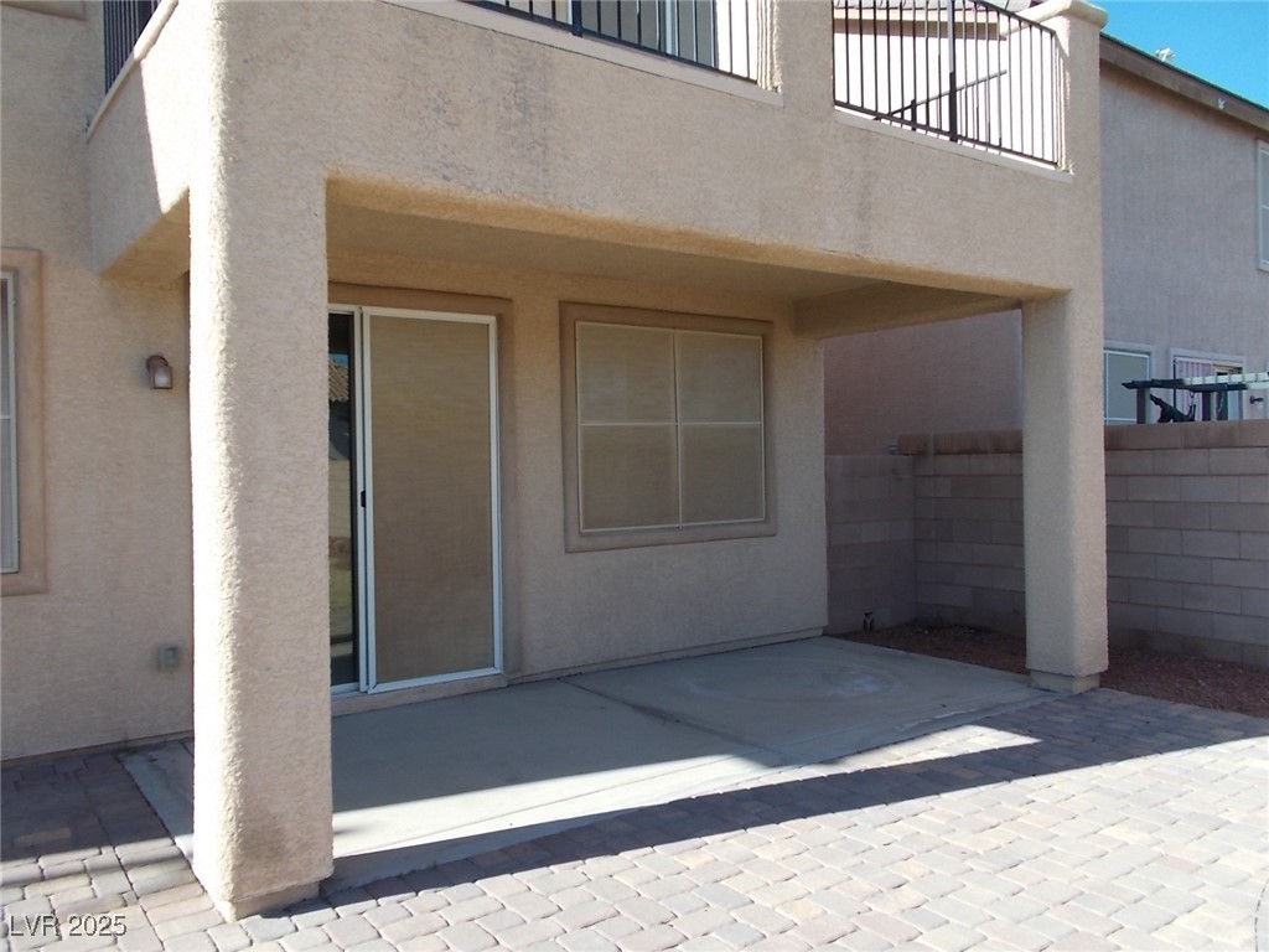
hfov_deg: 67.3
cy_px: 476
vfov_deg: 53.1
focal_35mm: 26
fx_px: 953
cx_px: 634
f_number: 3.2
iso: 80
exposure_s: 1/400
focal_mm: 4.6
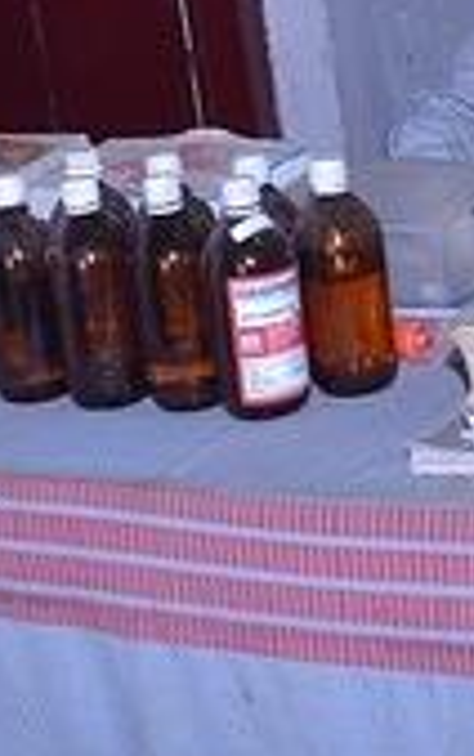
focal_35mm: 104
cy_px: 186
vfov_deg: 19.8
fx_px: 2144
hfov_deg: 12.5
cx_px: 443
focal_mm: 18
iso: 400
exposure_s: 1/200
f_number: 6.3
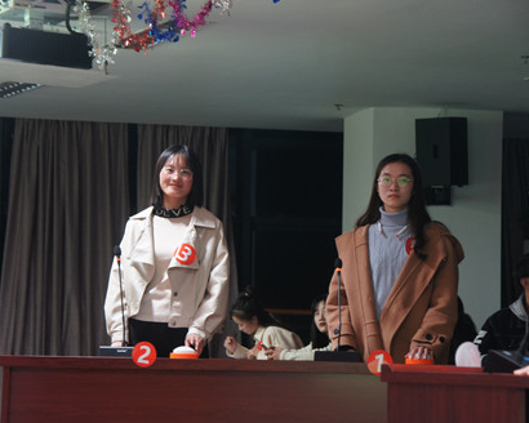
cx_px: 255
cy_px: 212
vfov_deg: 12.0
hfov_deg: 15.0
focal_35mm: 129
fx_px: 2013
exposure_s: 1/13
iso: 800
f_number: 6.3
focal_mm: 75
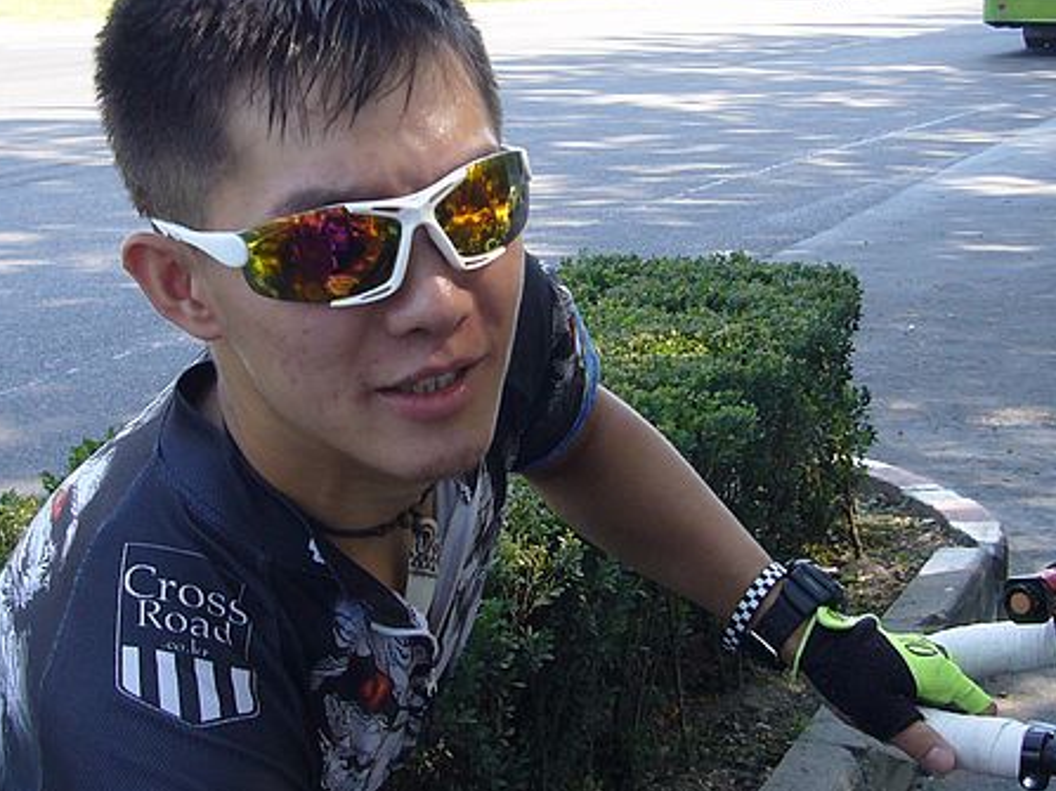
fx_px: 2196
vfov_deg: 20.4
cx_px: 487
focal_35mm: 72
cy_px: 370
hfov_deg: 27.0
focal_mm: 5.4
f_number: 3
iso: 80
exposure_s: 1/160
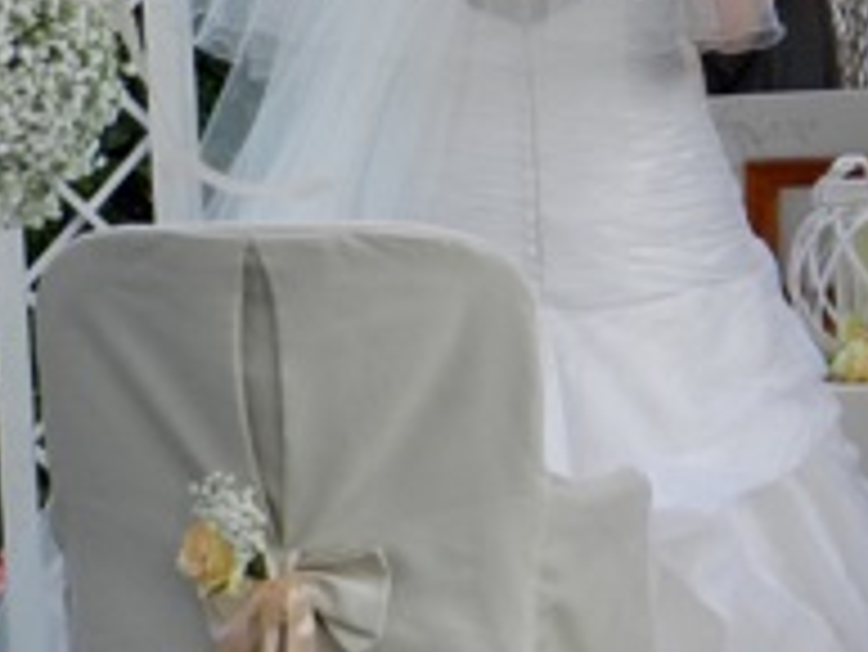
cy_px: -207
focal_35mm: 669
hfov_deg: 3.0
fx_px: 16786
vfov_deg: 2.2
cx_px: 792
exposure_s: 1/200
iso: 160
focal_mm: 38.2
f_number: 5.6
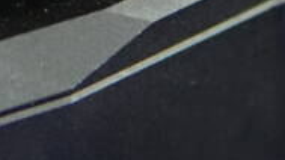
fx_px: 1926
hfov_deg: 8.4
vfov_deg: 4.6
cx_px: 47
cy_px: -212
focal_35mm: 255
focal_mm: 30
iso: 5000
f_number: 2
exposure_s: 1/160
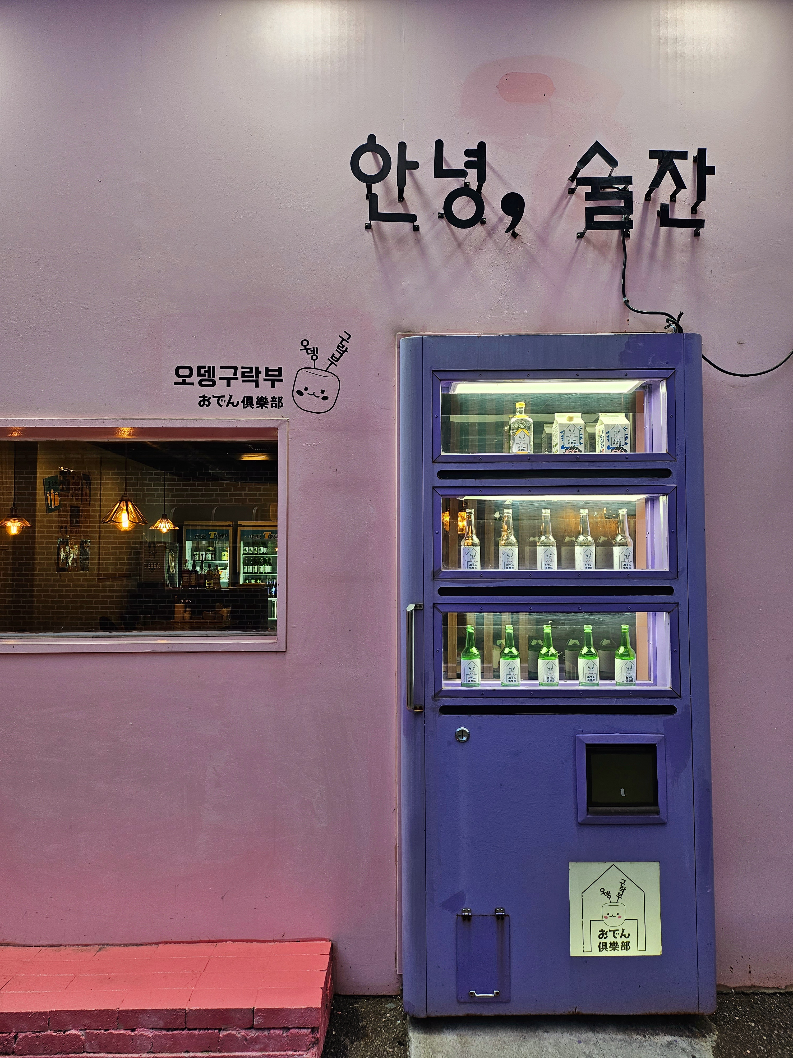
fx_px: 733
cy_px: 529
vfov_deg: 71.6
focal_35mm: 24
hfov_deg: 56.8
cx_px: 396
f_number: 1.8
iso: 64
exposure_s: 1/120
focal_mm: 5
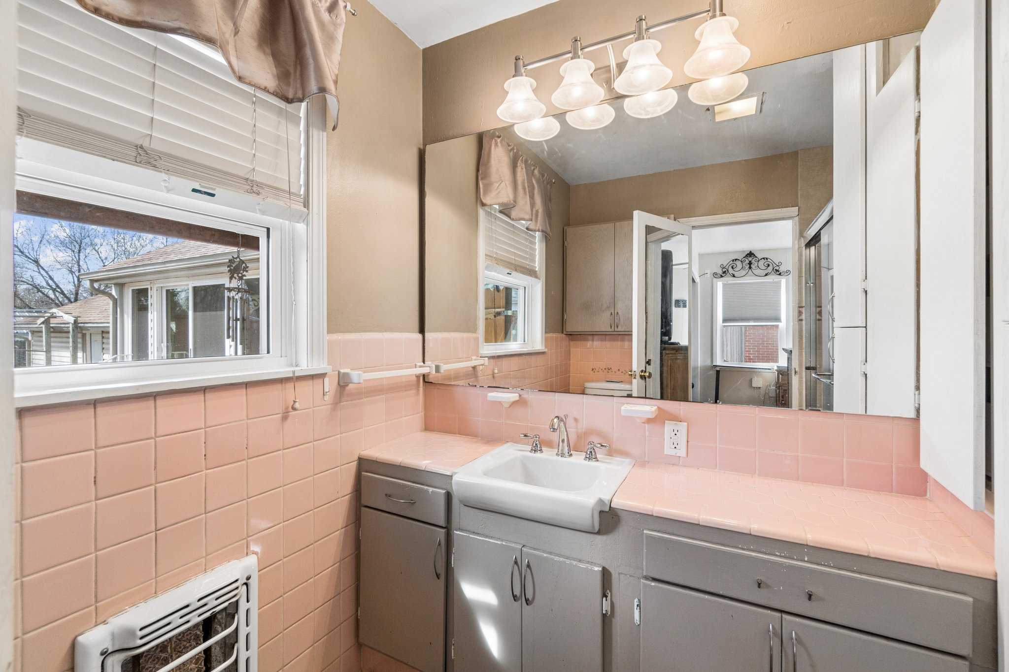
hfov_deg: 100.4
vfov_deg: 77.3
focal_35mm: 15
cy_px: 336
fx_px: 420
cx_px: 504
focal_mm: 10
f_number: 6.3
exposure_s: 1/125
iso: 200
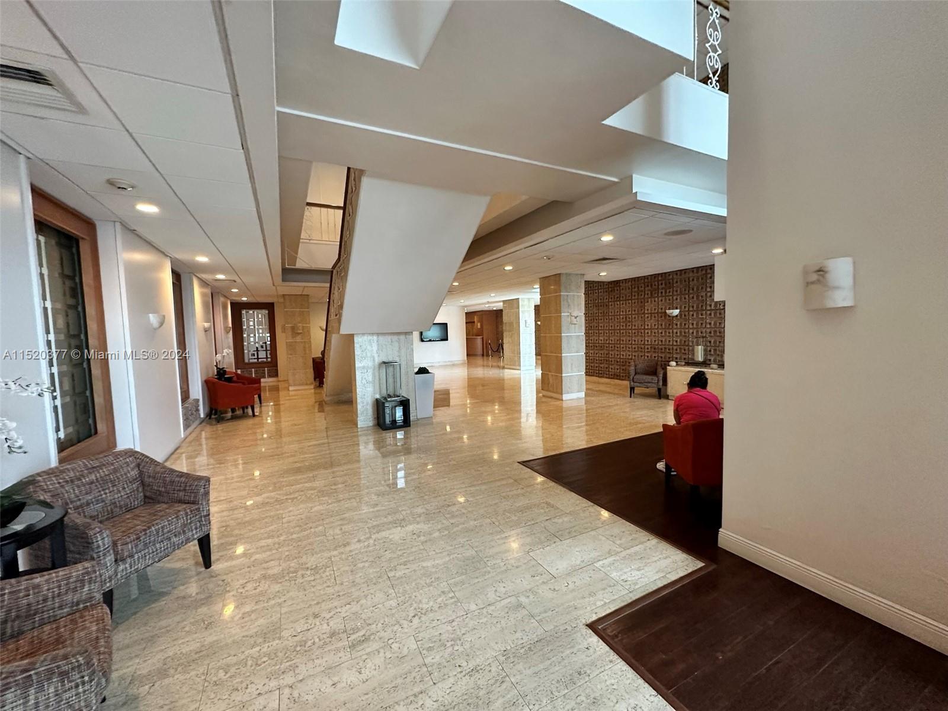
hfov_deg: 102.1
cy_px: 356
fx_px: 383
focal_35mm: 14
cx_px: 474
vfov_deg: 85.7
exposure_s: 1/86
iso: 320
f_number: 2.2
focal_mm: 2.22
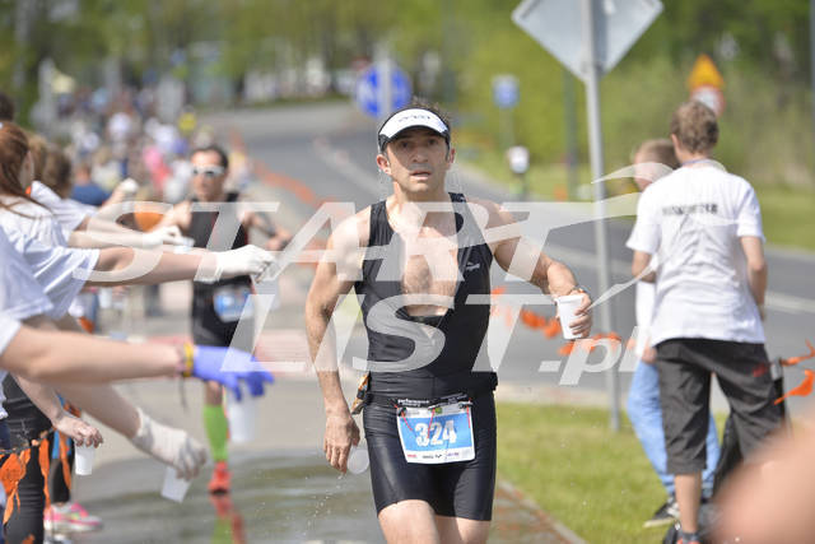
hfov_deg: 11.7
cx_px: 408
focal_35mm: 175
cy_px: 272
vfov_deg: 7.9
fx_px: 3962
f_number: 4
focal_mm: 175
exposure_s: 1/2500
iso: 200
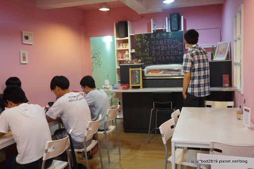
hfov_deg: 55.1
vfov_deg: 38.3
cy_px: 84
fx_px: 243
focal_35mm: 34
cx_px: 127
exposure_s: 1/125
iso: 3200
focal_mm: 23
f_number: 4
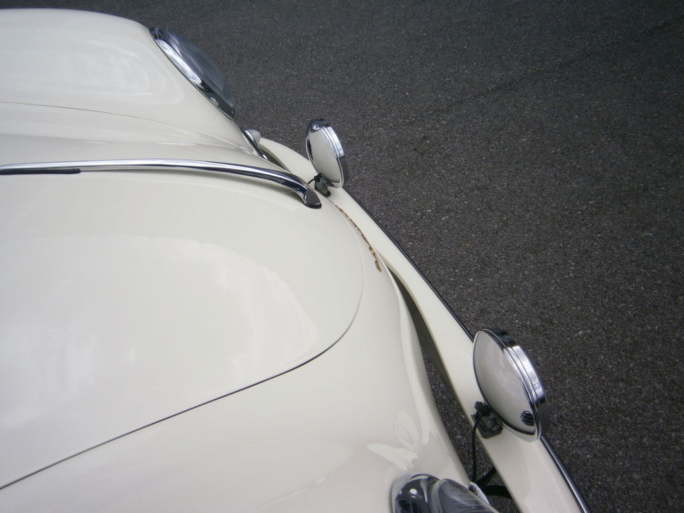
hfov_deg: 67.3
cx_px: 342
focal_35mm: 26
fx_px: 514
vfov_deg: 53.1
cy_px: 256
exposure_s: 1/1600
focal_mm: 4.7
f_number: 2.8
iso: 80
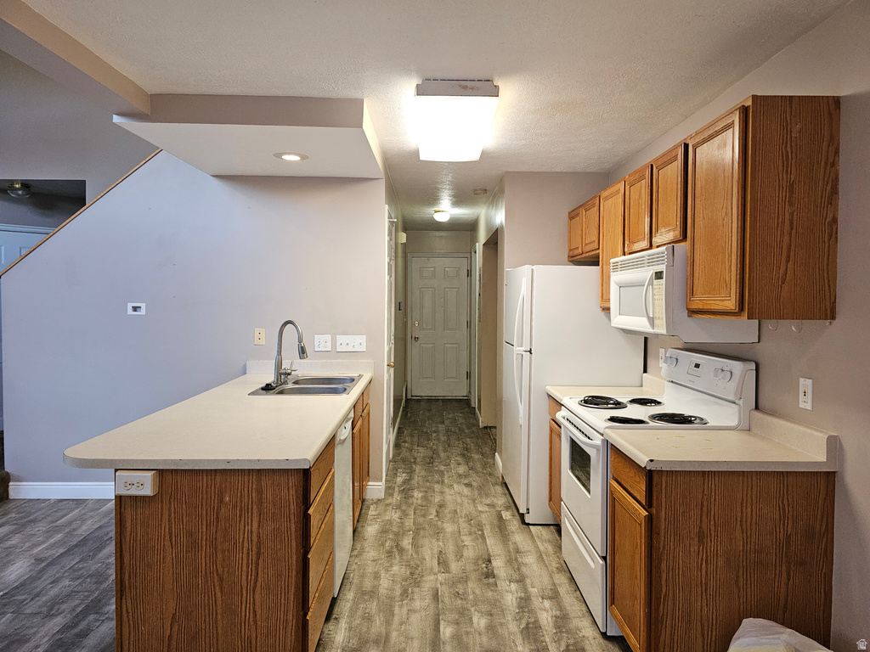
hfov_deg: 73.9
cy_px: 326
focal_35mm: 23
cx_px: 435
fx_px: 578
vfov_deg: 58.9
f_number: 1.7
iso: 125
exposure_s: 1/60
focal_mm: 6.3
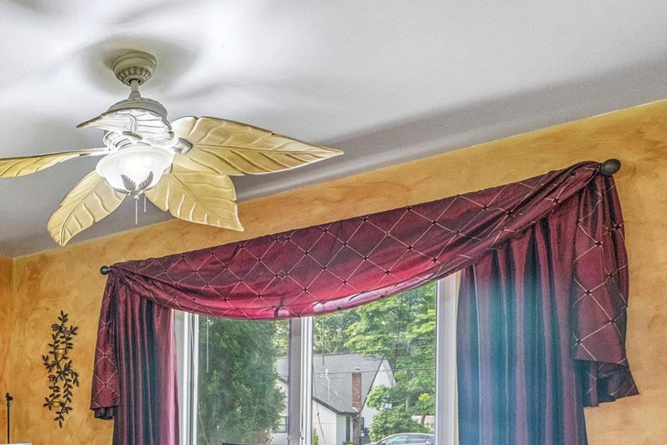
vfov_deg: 36.0
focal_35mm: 33
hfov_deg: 50.0
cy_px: 445
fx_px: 611
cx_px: 51
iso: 4000
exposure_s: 1/80
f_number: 5.6
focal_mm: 16
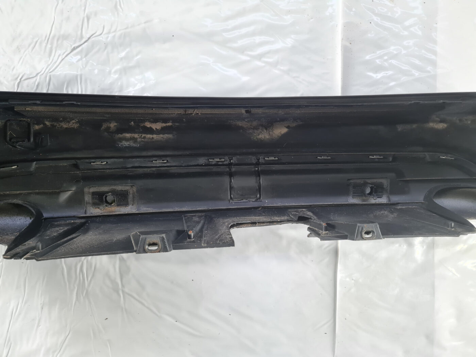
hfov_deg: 67.3
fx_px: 358
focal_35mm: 26
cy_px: 178
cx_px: 238
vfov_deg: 53.1
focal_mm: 5.4
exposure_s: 1/50
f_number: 1.8
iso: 320
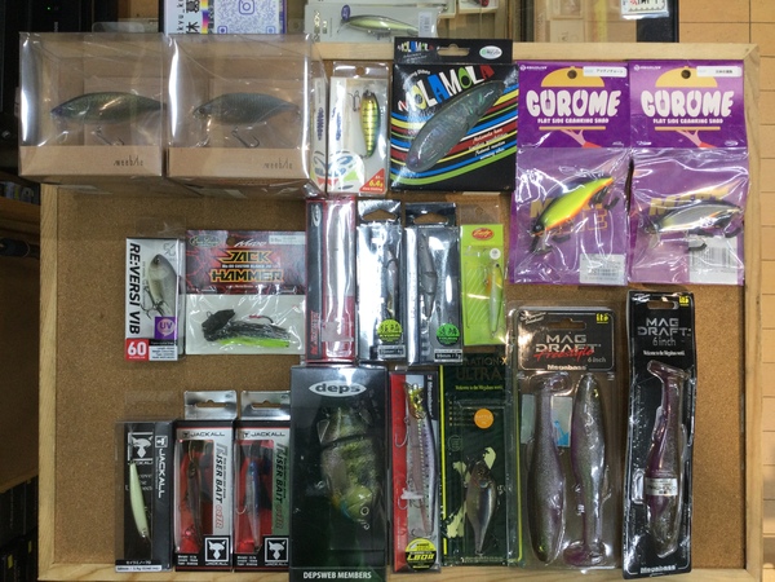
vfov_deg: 45.4
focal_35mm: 31
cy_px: 291
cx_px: 388
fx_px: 694
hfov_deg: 58.4
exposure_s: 1/40
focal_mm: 3.3
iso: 25
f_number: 2.4
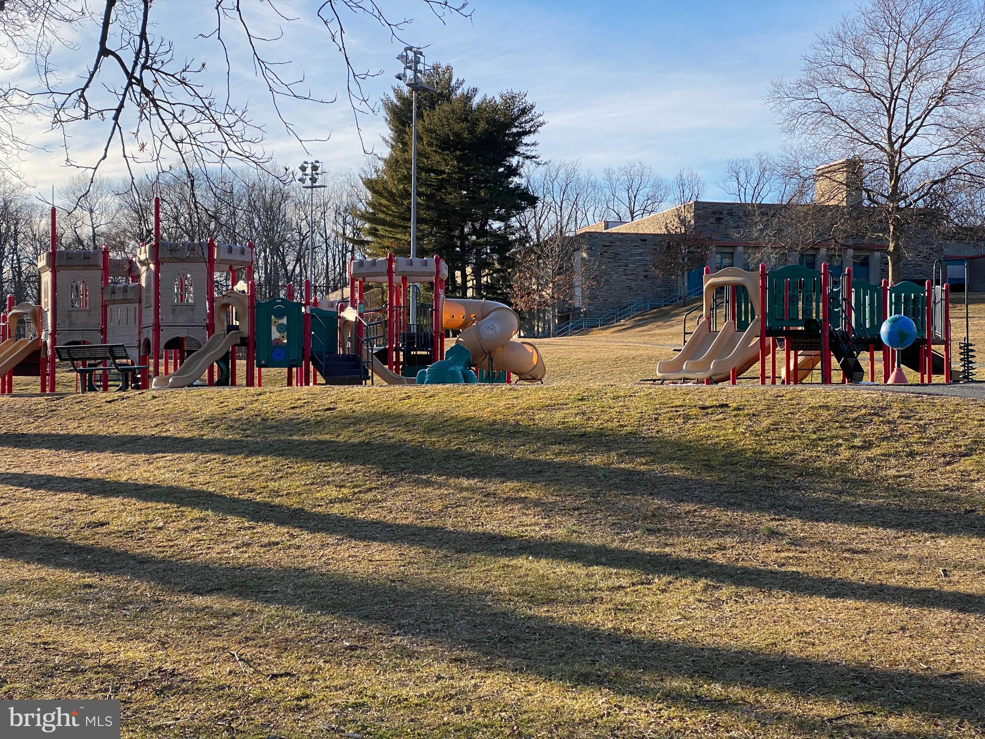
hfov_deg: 36.8
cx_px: 492
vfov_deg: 28.0
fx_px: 1480
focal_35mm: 52
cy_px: 370
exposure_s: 1/1043
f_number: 2
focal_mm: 6
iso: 20
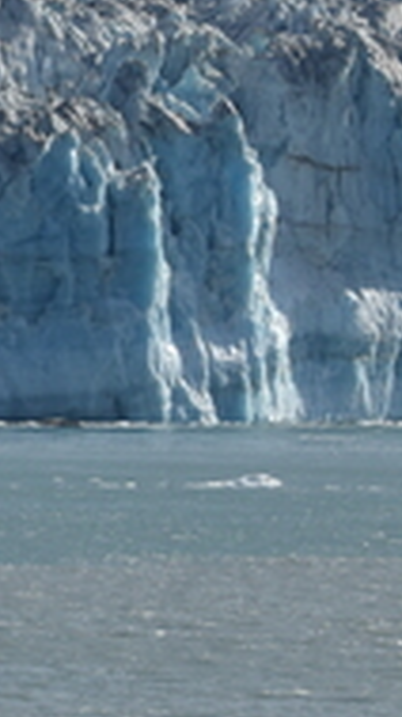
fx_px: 10522
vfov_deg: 3.9
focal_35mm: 554
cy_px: -349
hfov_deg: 2.1
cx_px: -1316
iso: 100
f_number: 10
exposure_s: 1/400
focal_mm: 78
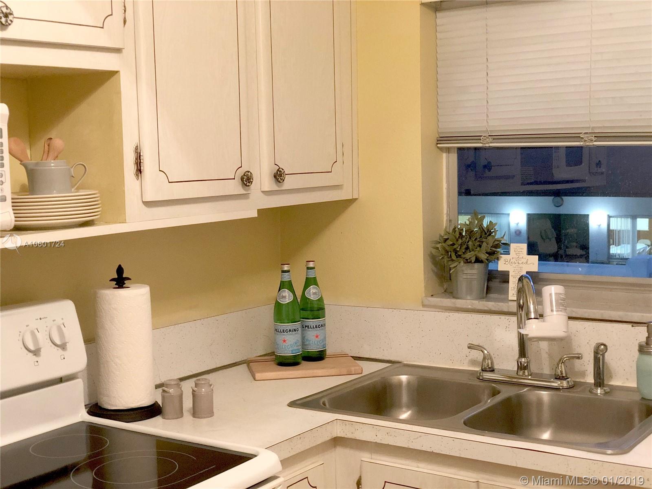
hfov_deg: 36.8
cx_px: 326
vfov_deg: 28.0
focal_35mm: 52
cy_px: 244
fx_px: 979
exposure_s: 1/20
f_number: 2.4
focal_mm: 6
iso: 160
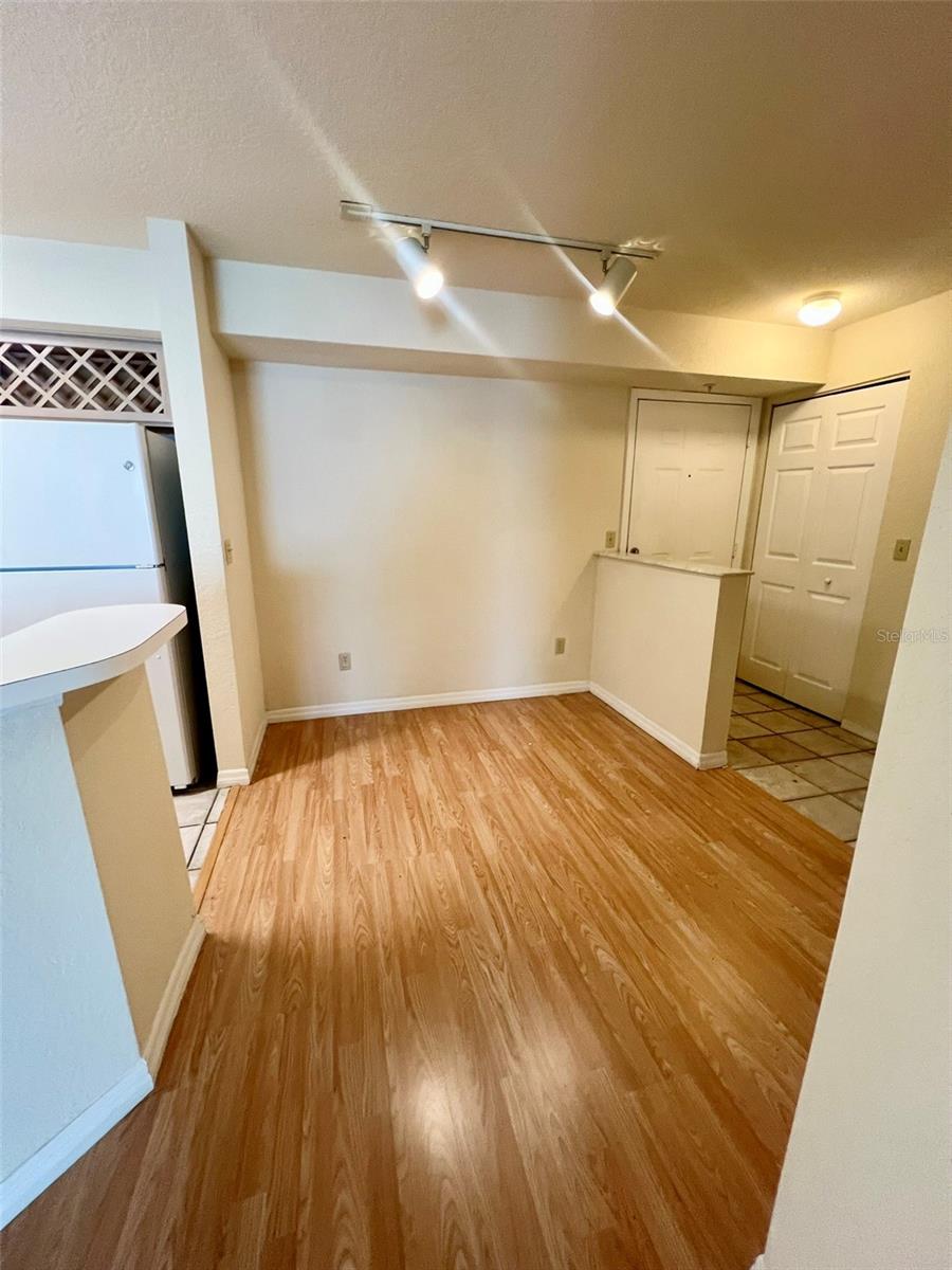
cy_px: 635
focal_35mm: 13
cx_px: 476
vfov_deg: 106.2
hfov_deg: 89.9
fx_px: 477
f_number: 1.8
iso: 250
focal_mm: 1.57
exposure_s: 1/60
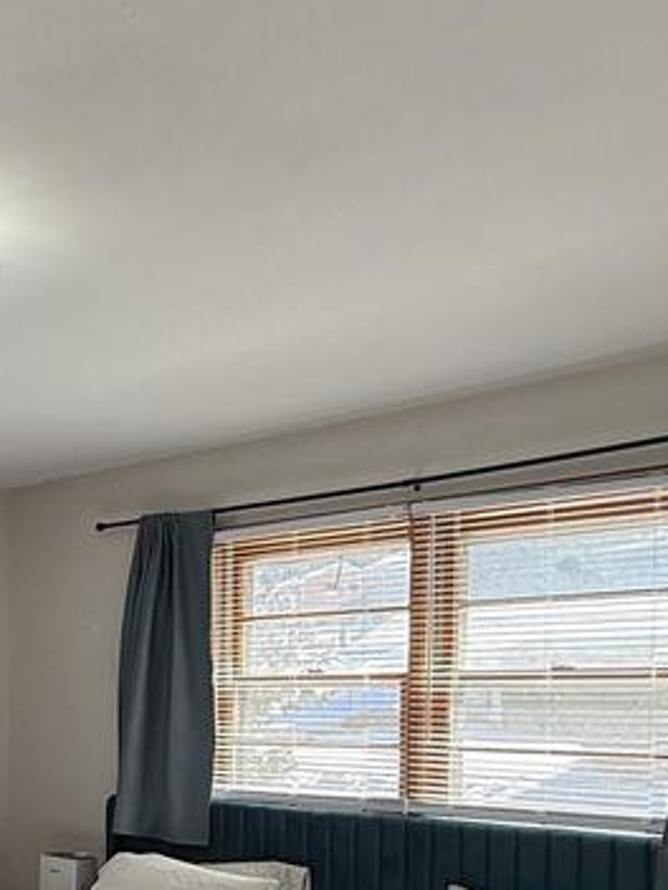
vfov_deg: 41.5
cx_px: -71
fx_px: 1106
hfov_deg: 30.1
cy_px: 741
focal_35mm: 43
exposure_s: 1/238
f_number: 2.2
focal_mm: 2.22
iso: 64
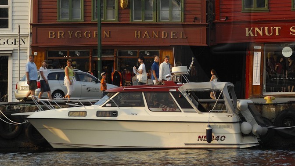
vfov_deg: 2.2
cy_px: -20
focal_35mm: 560
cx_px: 337
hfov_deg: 3.8
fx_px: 4380
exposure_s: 1/200
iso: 100
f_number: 4.5
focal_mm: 150
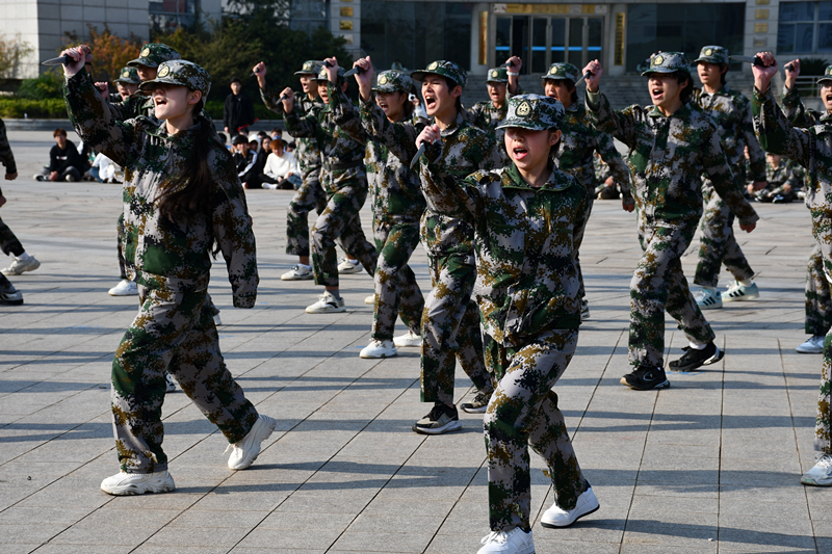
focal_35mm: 93
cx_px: 416
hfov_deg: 21.9
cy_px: 277
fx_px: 2149
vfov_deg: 14.7
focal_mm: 62
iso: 100
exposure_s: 1/250
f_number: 8
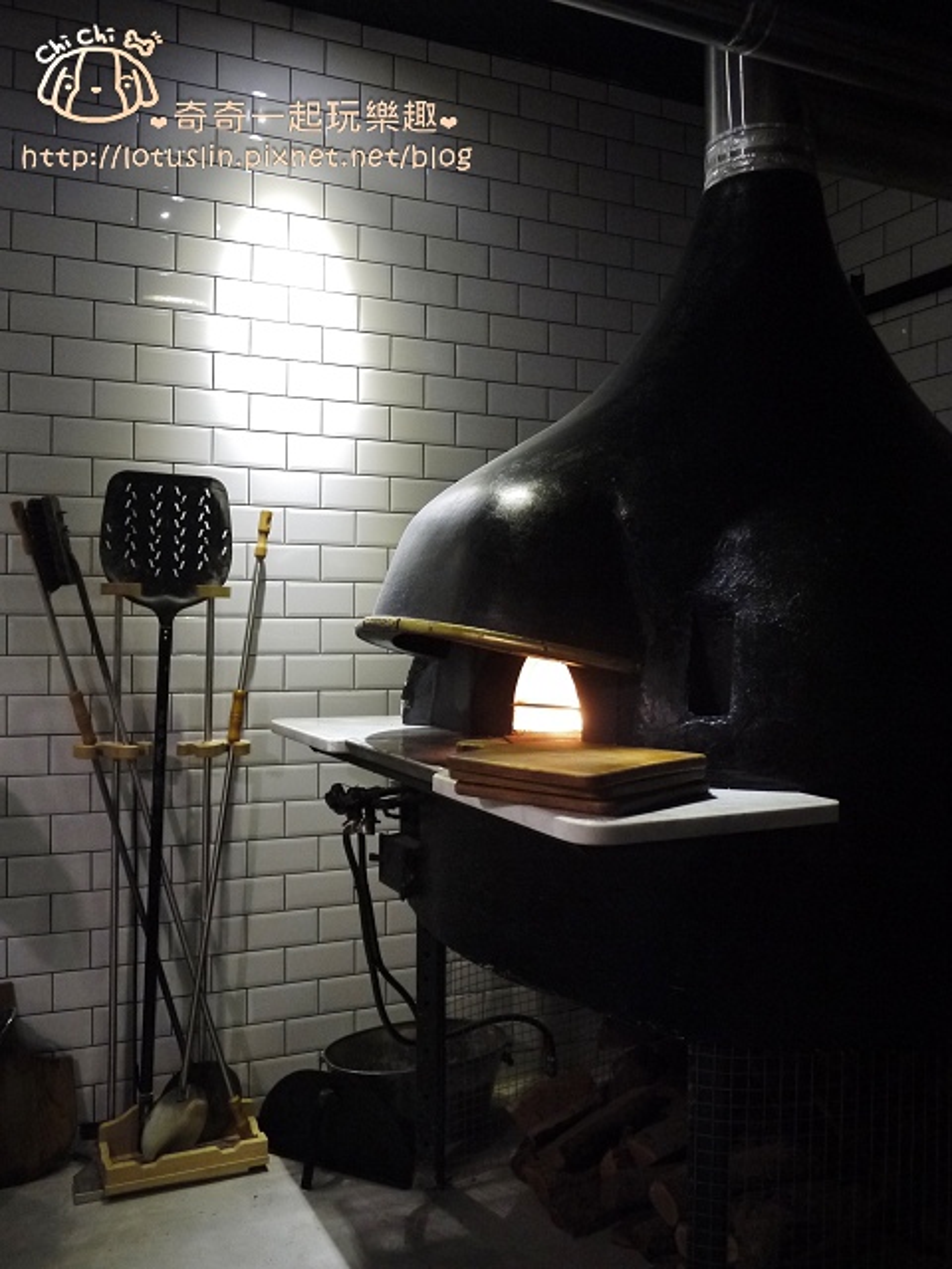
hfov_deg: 49.7
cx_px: 476
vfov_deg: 63.4
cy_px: 634
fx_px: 1027
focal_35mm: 28
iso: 800
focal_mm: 14
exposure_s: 1/50
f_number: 2.5
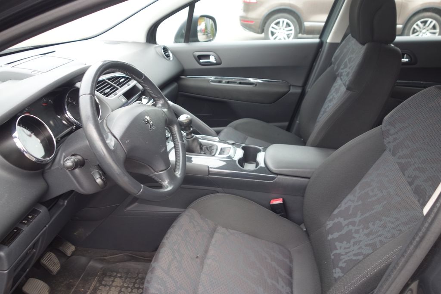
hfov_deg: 65.5
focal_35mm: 28
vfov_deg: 46.4
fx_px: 343
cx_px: 220
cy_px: 147
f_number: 2.8
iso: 125
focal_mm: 10.4
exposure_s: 1/50
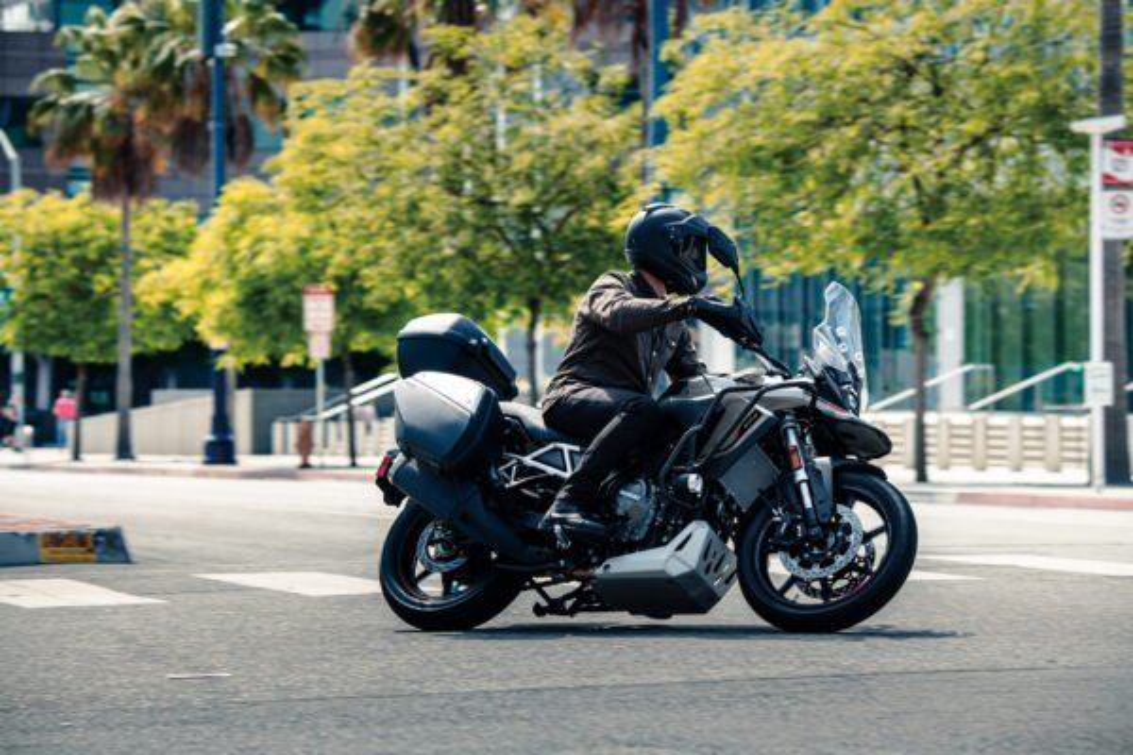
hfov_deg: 12.5
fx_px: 5193
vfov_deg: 8.3
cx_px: 566
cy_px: 378
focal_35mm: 165
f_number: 7.1
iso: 160
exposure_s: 1/320
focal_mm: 165
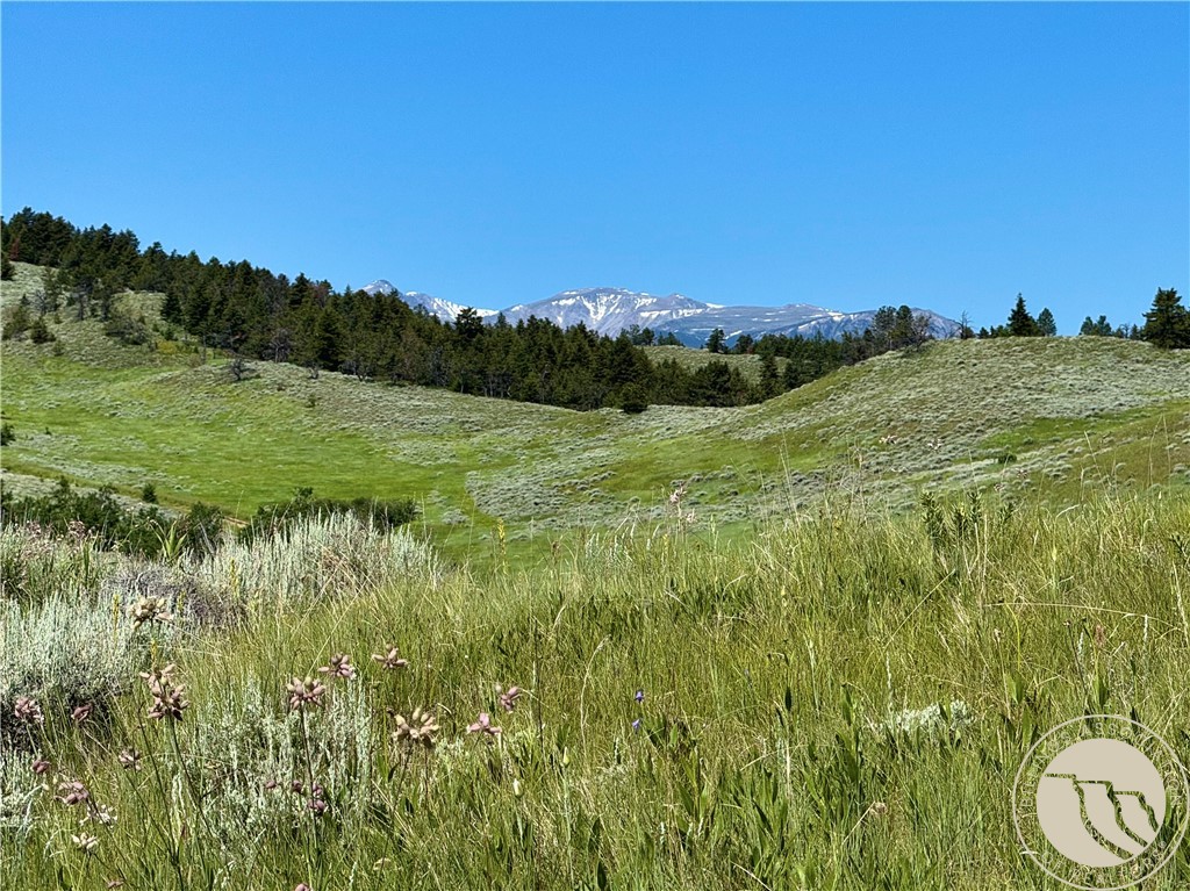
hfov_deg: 16.4
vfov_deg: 12.3
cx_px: 595
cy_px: 446
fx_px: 4123
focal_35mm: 120
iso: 50
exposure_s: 1/2024
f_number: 2.8
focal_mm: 15.66
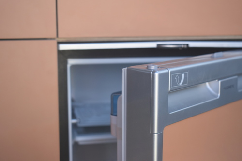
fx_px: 464
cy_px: 80
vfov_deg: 19.7
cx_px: 121
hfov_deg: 29.3
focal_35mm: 69
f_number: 5.6
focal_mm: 46
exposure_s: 1/125
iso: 400
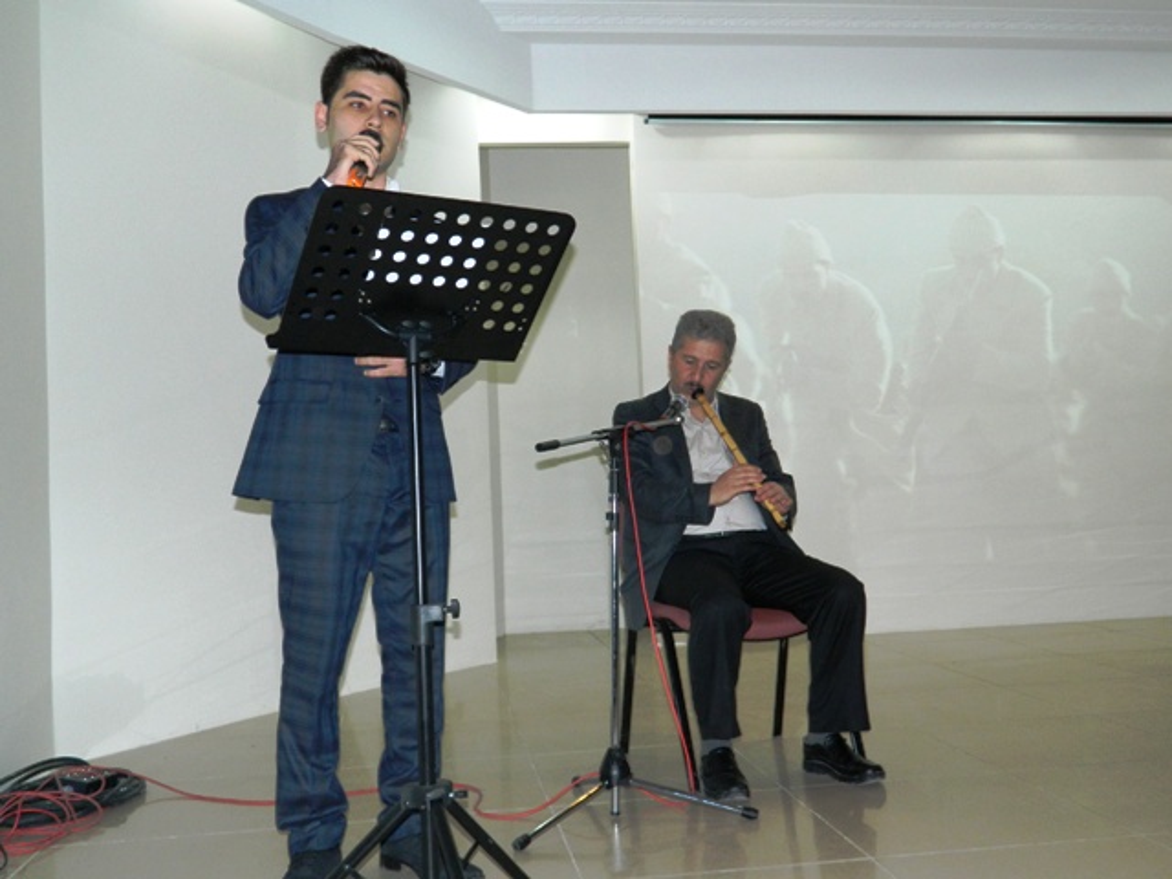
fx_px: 1185
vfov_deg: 40.7
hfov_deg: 52.6
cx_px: 586
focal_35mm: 35
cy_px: 440
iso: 250
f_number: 3.3
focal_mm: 6.2
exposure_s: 1/40
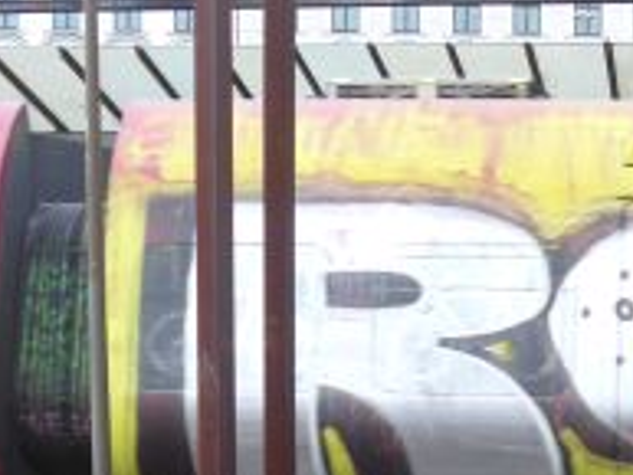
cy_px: 378
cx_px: 702
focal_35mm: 75
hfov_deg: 24.2
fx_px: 1372
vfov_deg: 19.5
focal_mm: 6
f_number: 2.5
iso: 200
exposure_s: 1/250
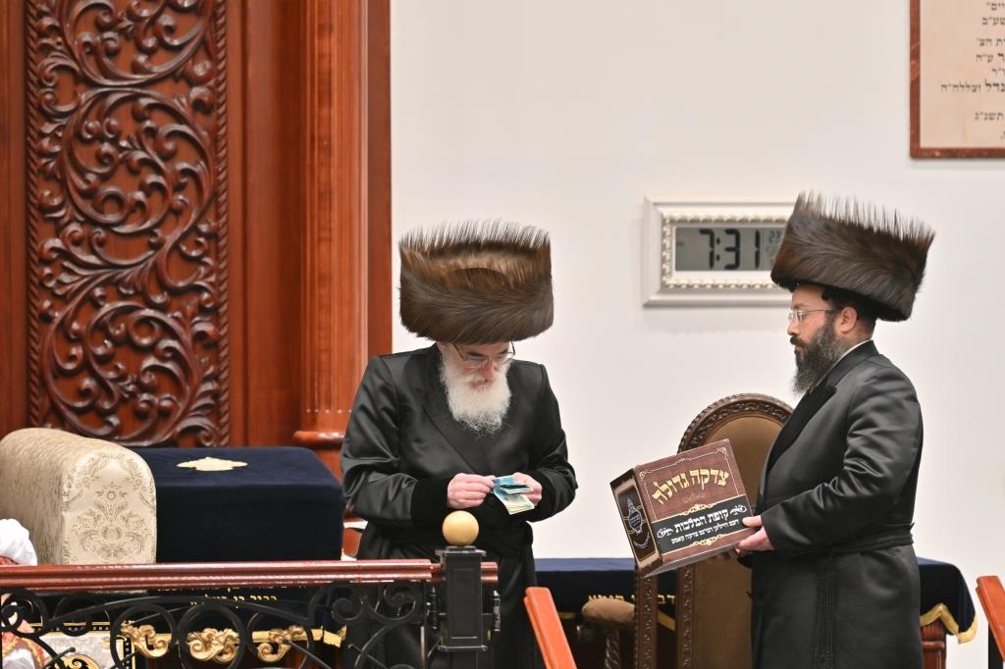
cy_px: 334
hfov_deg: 6.9
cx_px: 502
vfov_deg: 4.6
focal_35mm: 300
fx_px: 8372
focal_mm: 200
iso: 200
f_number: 2.8
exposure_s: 1/160
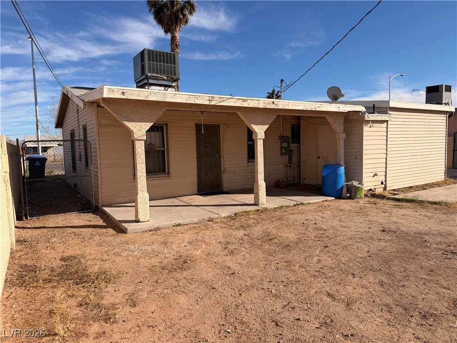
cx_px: 228
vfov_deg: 56.8
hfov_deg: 71.6
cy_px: 172
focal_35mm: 24
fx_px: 317
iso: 80
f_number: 1.78
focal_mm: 6.76
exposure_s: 1/6711
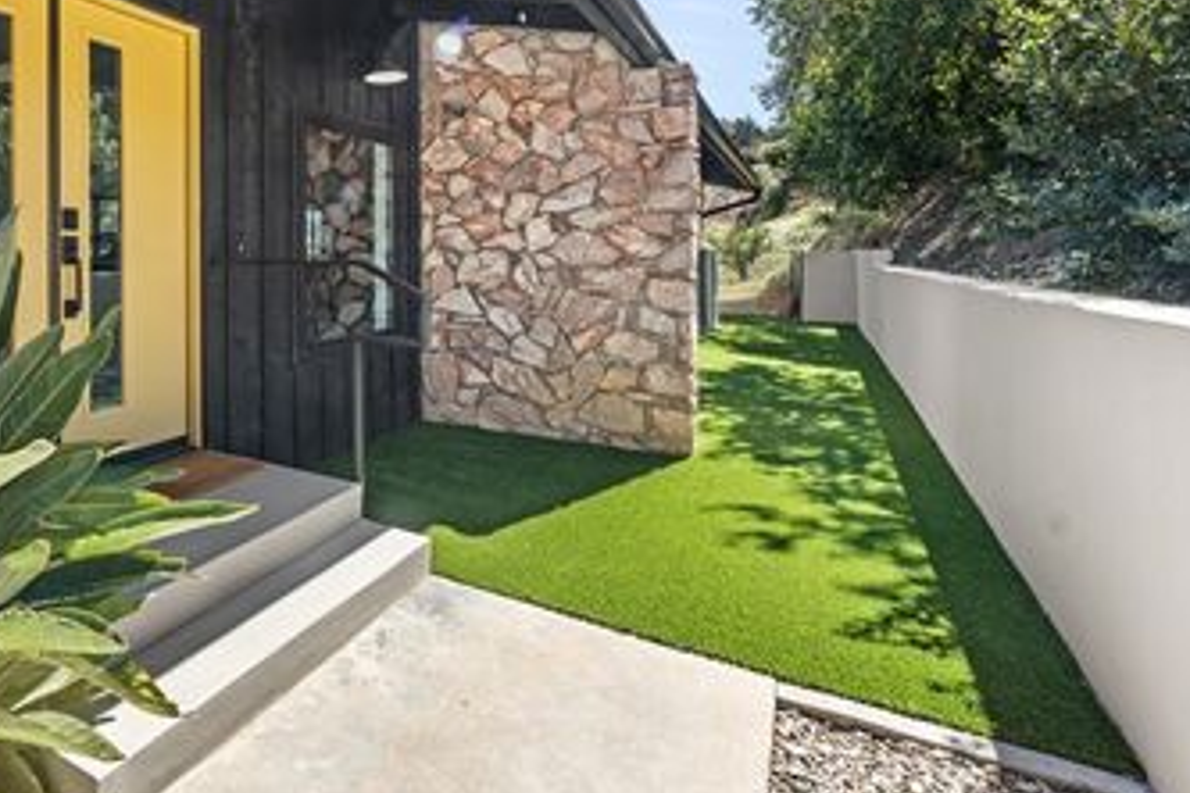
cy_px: 252
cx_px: 329
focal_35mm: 21
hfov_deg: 76.5
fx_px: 694
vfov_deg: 57.9
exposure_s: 1/40
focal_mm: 14
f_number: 8
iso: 400
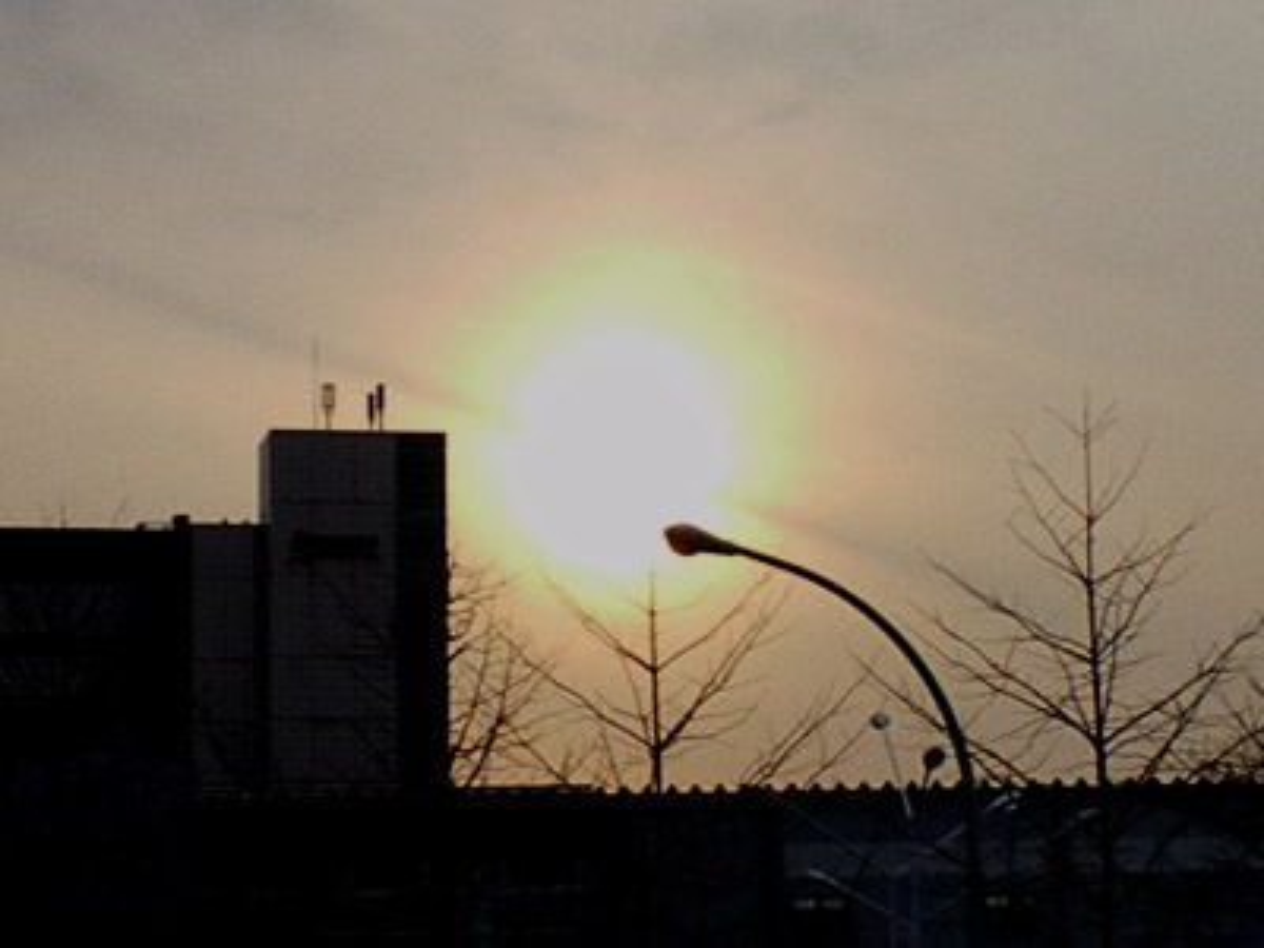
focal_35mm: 36
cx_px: 632
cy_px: 474
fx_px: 1315
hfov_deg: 51.4
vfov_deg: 39.7
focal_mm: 6.3
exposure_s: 1/125
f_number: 4.6
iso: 50
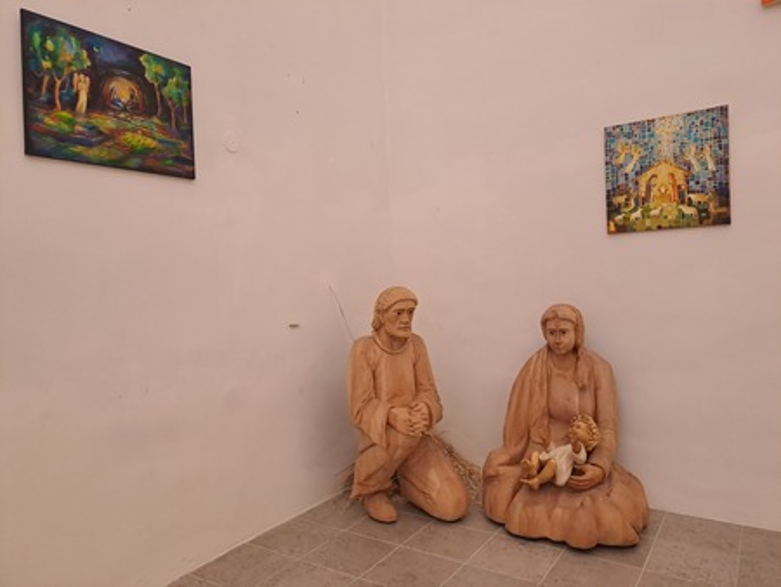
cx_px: 390
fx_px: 564
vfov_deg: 54.9
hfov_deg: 69.4
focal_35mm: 25
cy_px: 294
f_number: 1.8
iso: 320
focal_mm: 4.65
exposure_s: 1/50
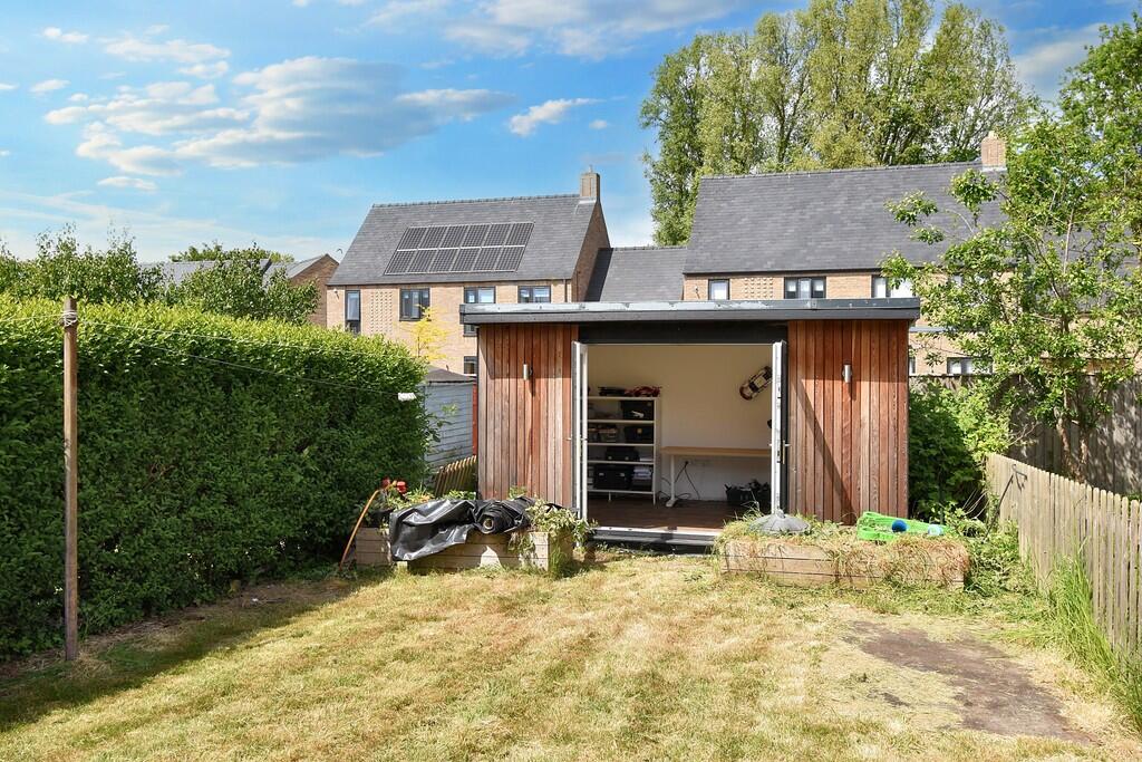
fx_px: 952
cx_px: 571
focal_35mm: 30
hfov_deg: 61.9
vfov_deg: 43.6
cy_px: 381
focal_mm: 20
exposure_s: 1/250
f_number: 8
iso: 100
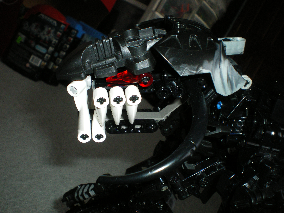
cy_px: 106
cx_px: 142
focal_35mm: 36
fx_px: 295
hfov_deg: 51.4
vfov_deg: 39.7
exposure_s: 1/50
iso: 200
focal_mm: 6.3
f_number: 4.6
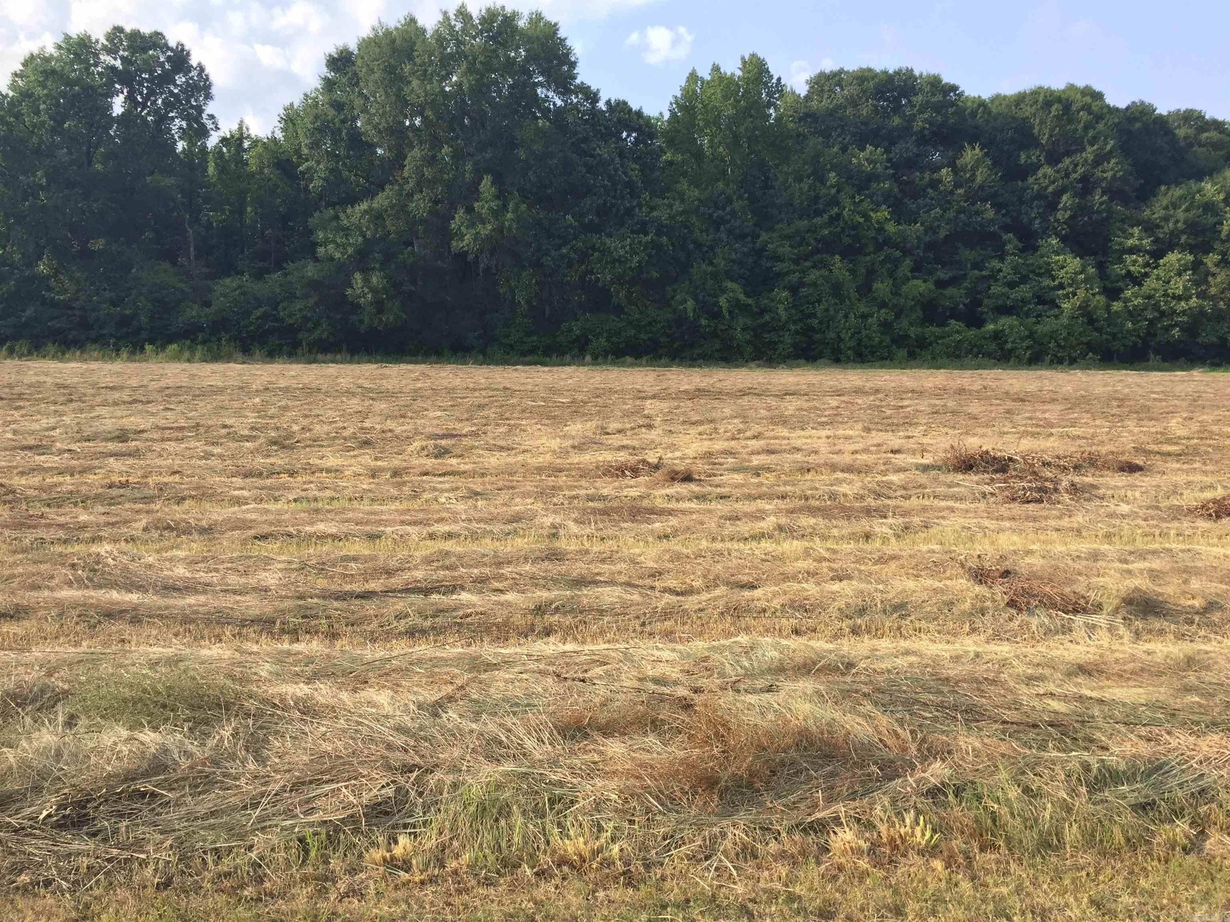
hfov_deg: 61.7
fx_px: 1030
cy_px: 461
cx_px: 615
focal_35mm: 29
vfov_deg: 48.2
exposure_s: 1/807
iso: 32
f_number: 2.2
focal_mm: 4.15
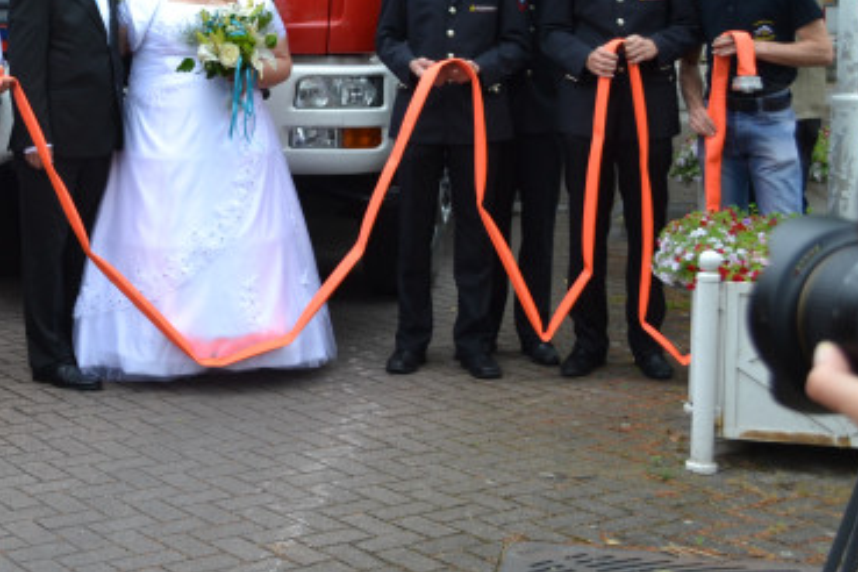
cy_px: 76
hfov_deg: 24.6
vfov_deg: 17.3
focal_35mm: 78
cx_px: -23
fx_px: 1859
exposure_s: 1/125
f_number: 5.6
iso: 180
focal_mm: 24
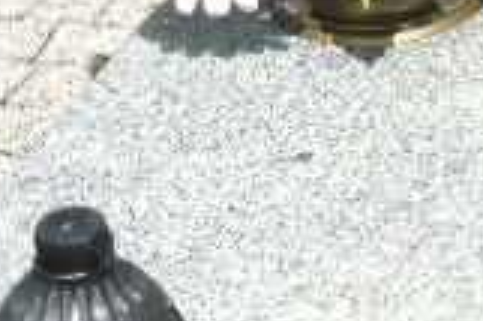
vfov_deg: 7.0
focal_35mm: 190
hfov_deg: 10.4
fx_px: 2547
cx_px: 768
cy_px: -303
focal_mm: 8.2
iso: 80
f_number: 4.1
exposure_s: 1/1000
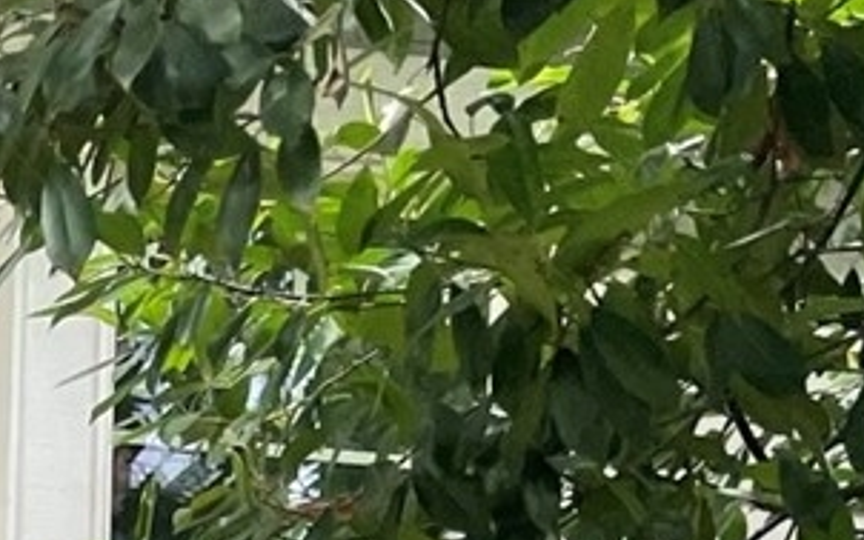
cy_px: 1700
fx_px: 3439
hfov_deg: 12.4
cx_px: -930
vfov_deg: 7.7
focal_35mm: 146
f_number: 1.6
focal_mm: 4.2
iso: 125
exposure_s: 1/117
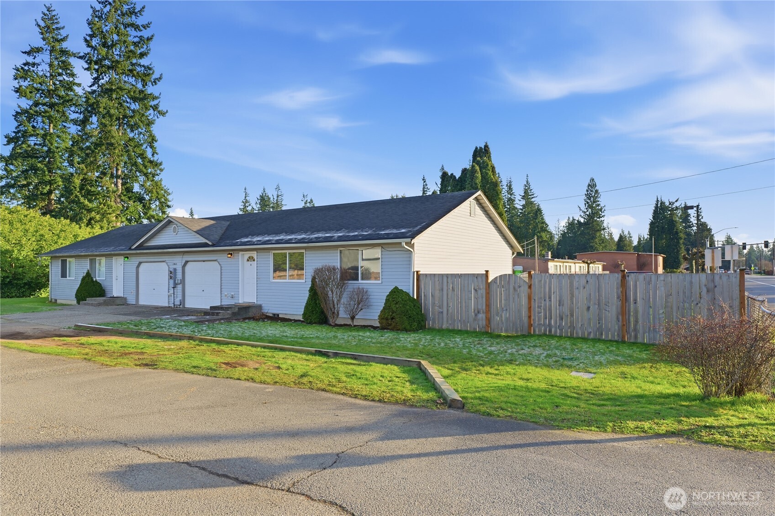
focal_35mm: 22
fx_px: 474
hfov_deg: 78.6
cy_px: 258
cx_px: 388
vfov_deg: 57.2
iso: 500
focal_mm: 22
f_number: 10
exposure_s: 1/1600
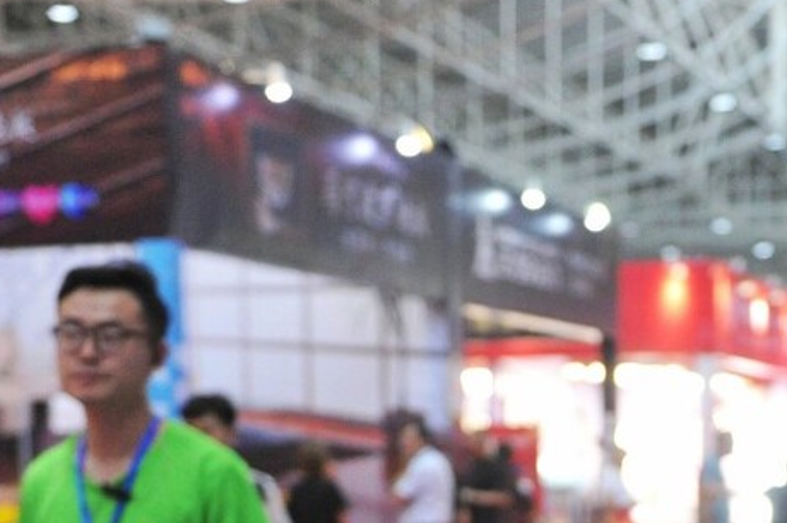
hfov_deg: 21.5
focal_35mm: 94
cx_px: 570
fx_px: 2053
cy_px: 661
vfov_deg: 14.0
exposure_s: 1/640
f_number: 3.2
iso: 6400
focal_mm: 36
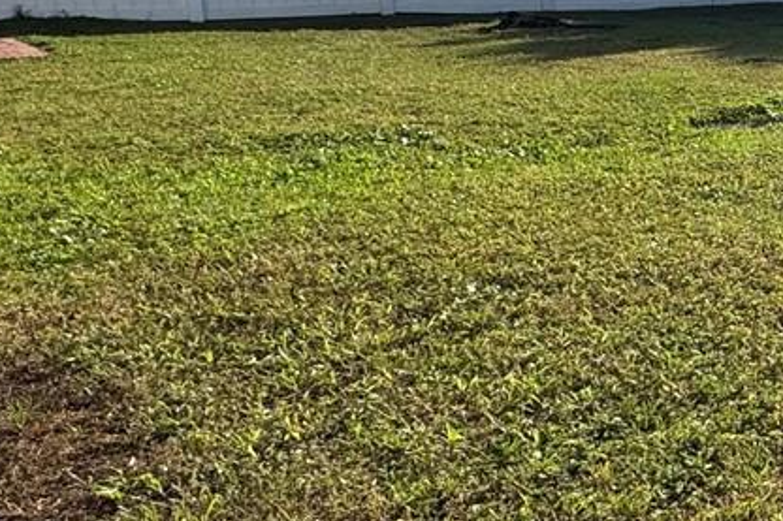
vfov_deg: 24.0
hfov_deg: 26.7
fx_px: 1217
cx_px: 1146
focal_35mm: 56
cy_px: 147
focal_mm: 2.22
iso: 50
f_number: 2.2
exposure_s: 1/1976
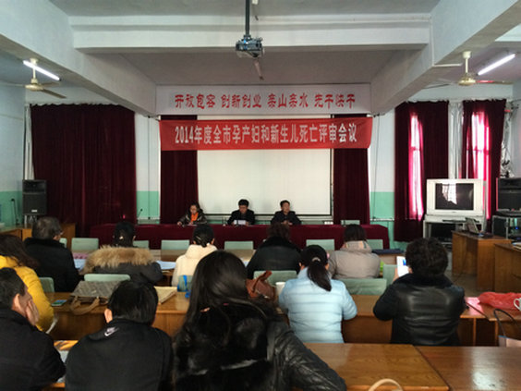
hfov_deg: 61.7
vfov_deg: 48.2
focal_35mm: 29
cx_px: 260
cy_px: 196
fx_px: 436
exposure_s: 1/30
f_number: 2.2
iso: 160
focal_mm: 4.15
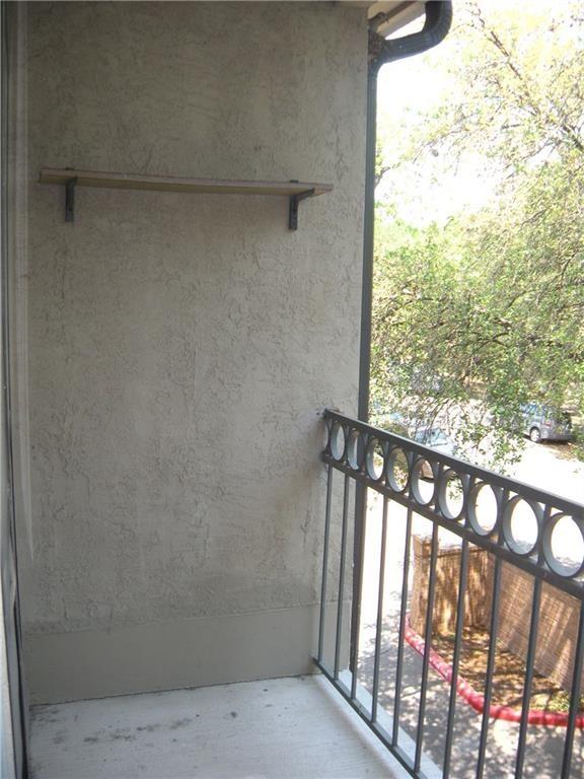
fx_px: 787
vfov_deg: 52.6
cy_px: 390
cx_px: 292
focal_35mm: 35
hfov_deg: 40.7
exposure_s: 1/100
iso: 89
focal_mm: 5.9
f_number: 3.8
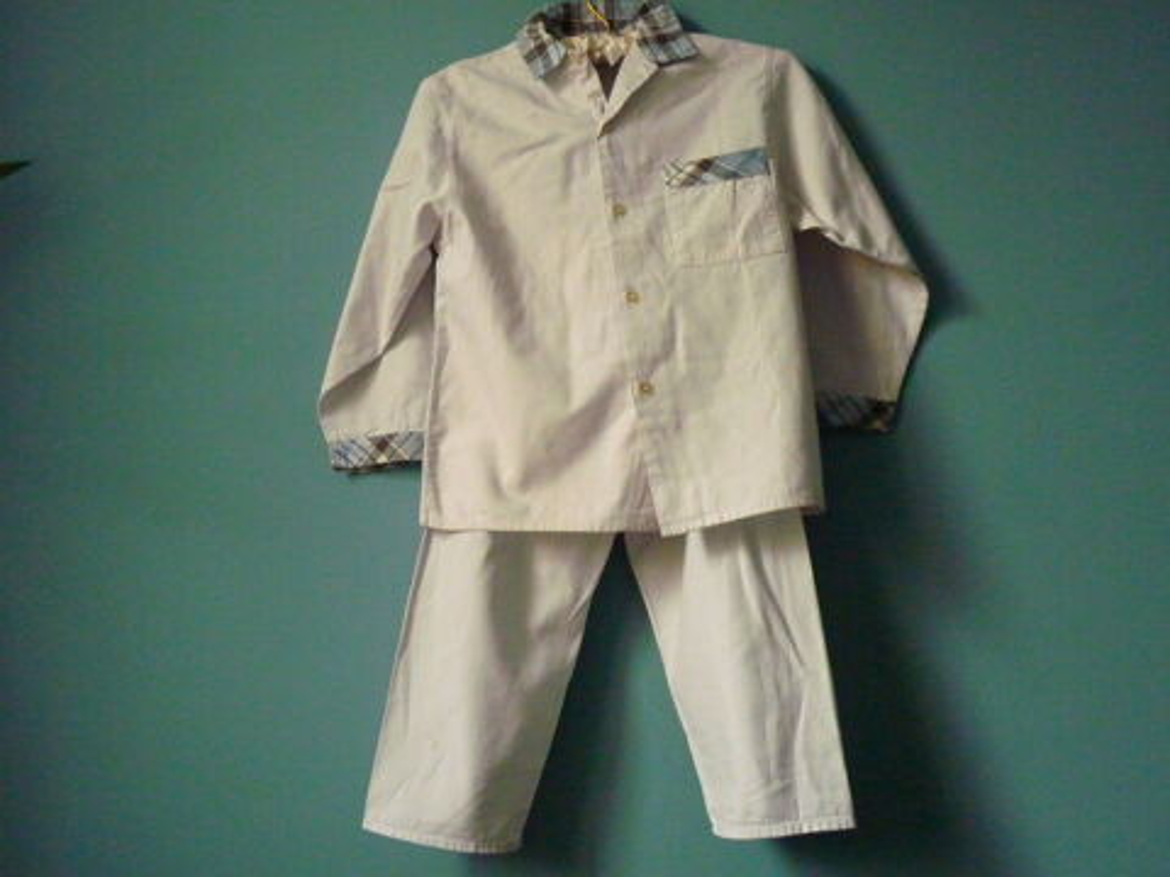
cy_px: 438
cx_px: 585
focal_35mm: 33
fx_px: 1115
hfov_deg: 55.4
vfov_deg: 42.9
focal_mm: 5.9
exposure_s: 1/25
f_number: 3
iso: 800
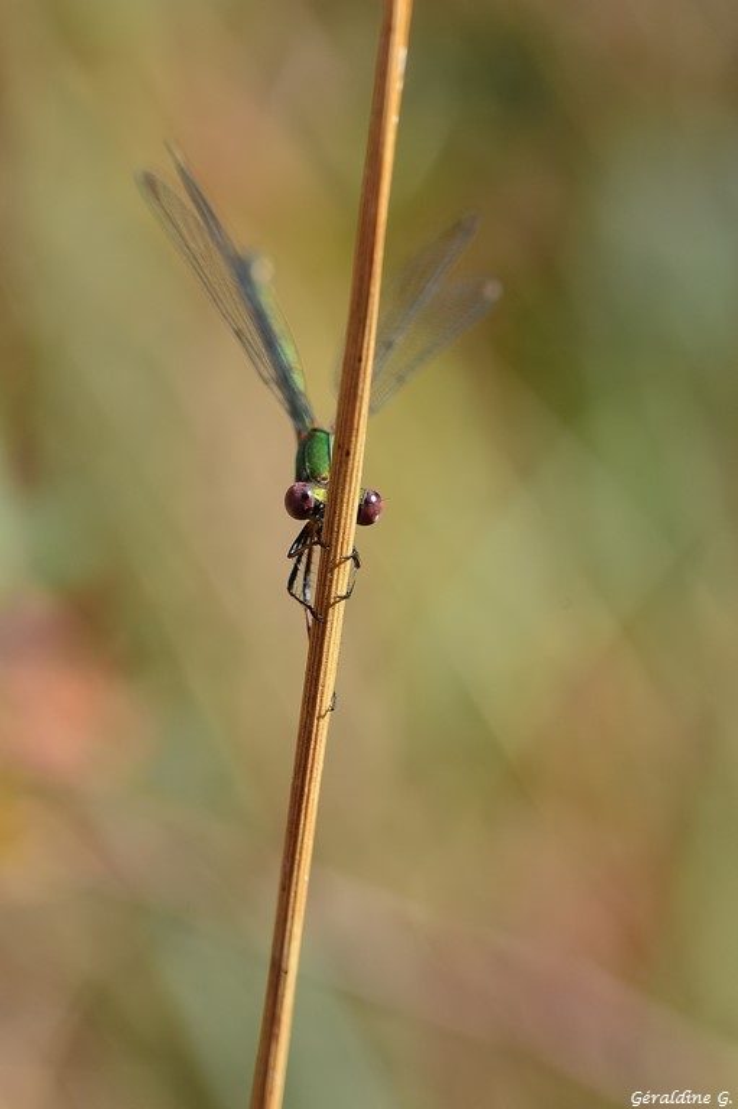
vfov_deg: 13.0
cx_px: 369
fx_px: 4849
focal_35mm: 158
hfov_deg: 8.7
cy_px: 554
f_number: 11
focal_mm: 105
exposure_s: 1/125
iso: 160
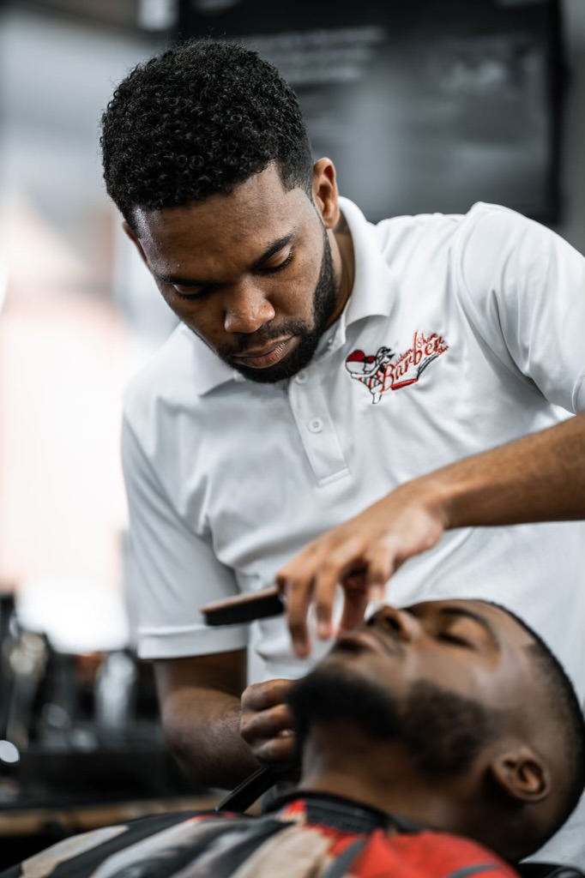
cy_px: 439
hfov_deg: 10.2
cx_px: 292
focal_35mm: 135
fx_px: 3293
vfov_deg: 15.2
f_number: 1.8
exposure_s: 1/125
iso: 100
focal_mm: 135
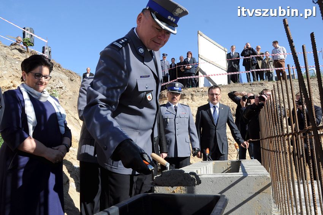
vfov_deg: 47.8
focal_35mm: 27
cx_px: 162
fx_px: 242
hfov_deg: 67.4
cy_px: 108
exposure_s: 1/400
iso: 400
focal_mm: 18
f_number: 10
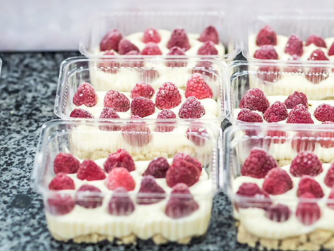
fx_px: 1303
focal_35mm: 135
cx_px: 146
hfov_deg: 14.6
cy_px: 71
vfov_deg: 11.0
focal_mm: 50
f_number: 2
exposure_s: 1/160
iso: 500
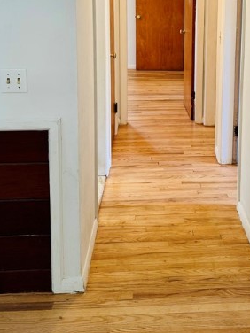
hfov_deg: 29.2
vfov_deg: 37.2
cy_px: 55
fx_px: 472
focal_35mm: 49
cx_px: 191
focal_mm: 6.76
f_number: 1.78
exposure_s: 1/60
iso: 200
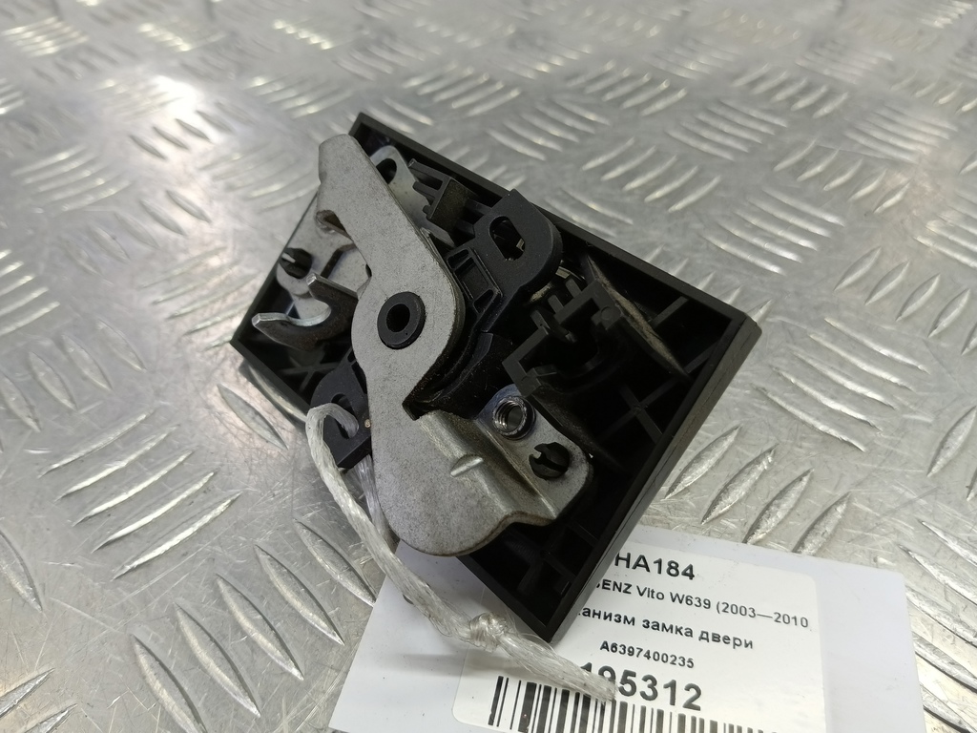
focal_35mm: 23
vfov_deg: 58.9
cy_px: 366
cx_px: 488
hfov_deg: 73.9
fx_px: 649
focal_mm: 4.11
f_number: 1.6
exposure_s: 1/50
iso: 146
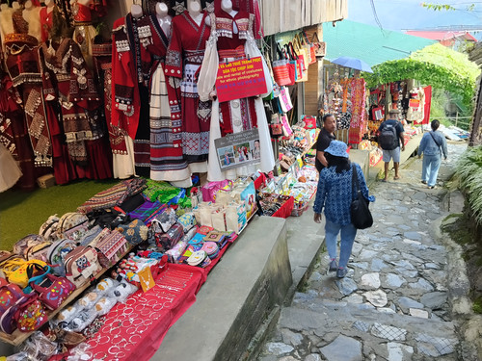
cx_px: 241
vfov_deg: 48.2
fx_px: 404
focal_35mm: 29
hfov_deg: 61.7
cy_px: 180
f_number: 1.8
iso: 64
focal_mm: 4.22
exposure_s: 1/33.3
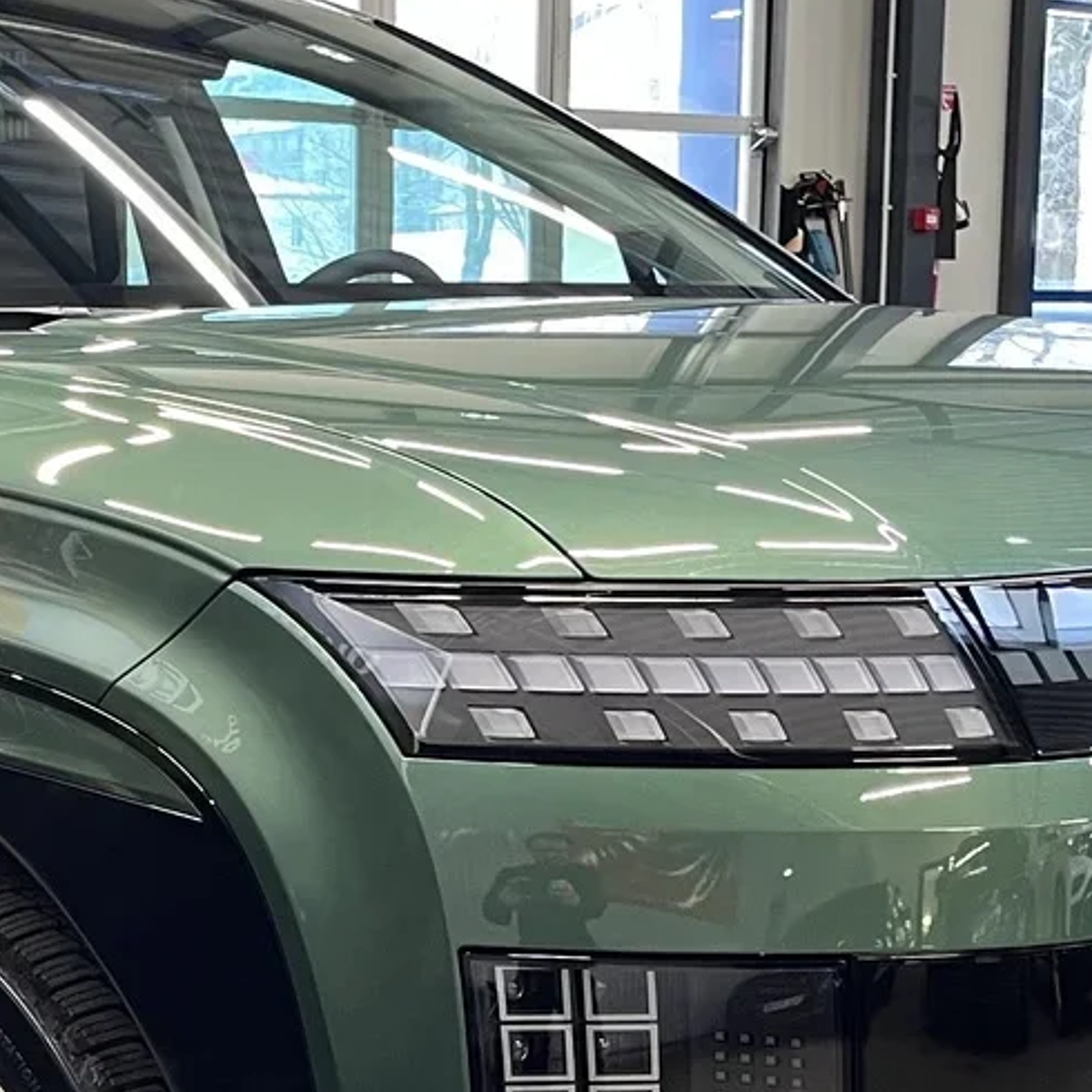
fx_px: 2677
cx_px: 212
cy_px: 809
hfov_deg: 22.7
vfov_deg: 22.9
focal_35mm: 75
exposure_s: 1/60
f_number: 1.6
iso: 160
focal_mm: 5.1
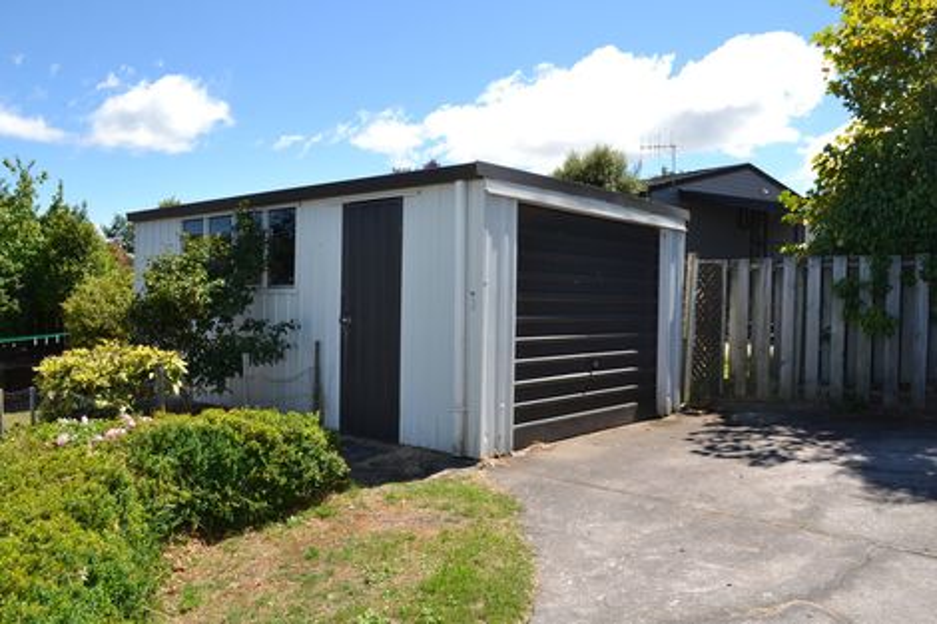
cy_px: 312
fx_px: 702
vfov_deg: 47.9
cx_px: 468
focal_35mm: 27
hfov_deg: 67.4
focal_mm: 18
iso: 100
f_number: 8
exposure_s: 1/200
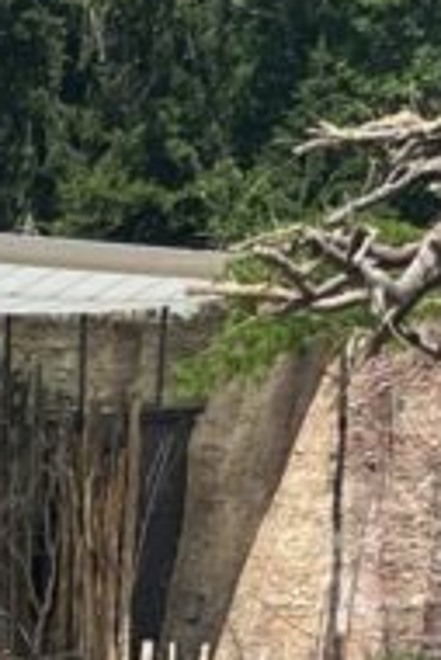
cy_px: 1282
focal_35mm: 291
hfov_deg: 4.5
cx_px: -1101
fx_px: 5337
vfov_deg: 6.9
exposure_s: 1/1229
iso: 20
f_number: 2
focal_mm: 6
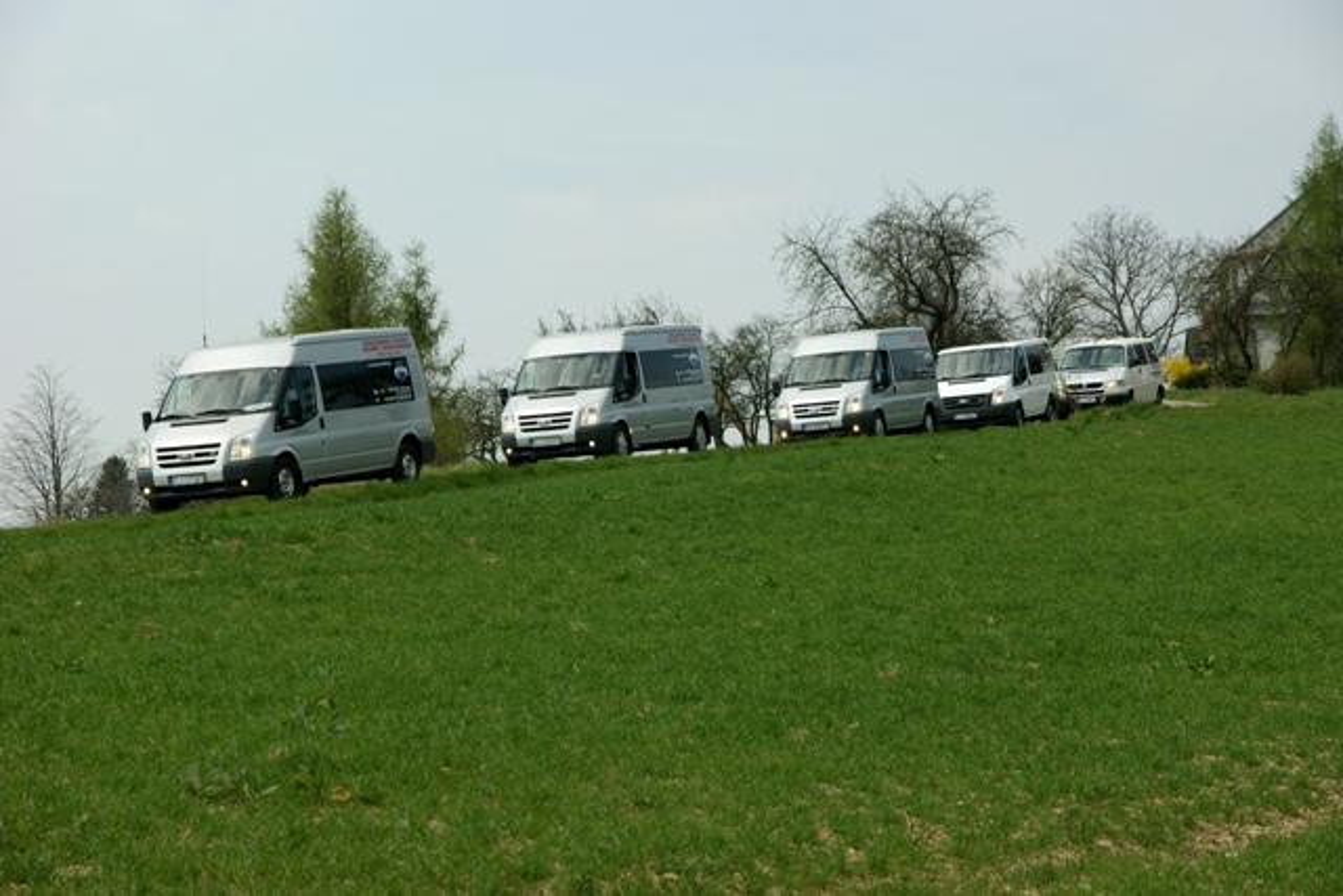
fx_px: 3918
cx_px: 672
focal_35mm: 105
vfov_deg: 13.0
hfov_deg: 19.5
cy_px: 448
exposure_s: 1/640
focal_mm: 70
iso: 200
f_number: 8
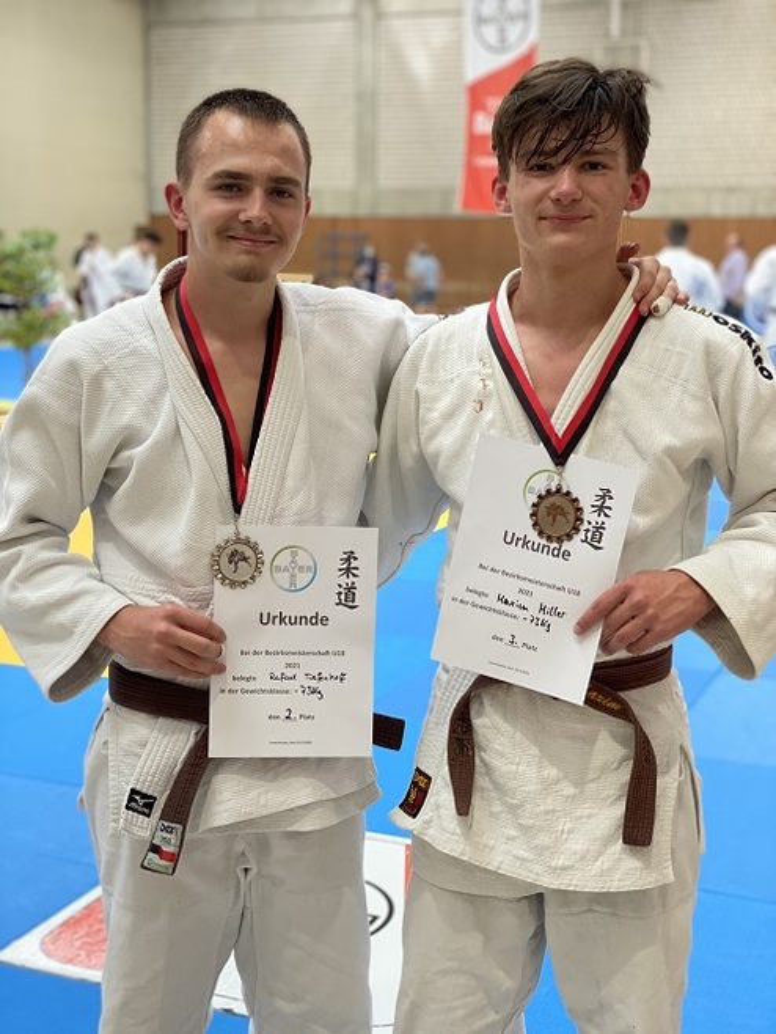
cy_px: 517
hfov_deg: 28.1
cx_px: 388
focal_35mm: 52
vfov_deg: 36.8
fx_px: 1553
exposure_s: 1/122
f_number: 2
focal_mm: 6
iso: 125
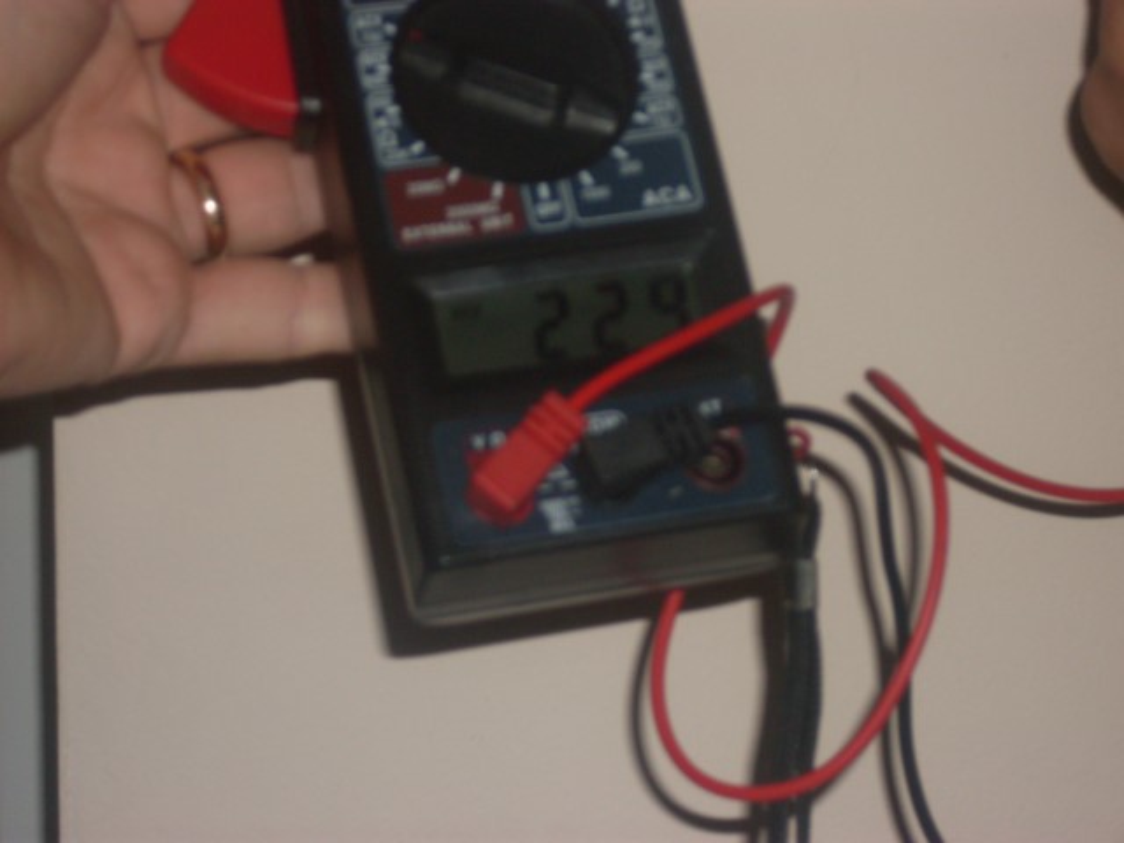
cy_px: 422
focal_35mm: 114
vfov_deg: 13.0
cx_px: 562
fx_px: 3702
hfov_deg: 17.3
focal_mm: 18.9
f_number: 5.2
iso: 100
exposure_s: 1/60
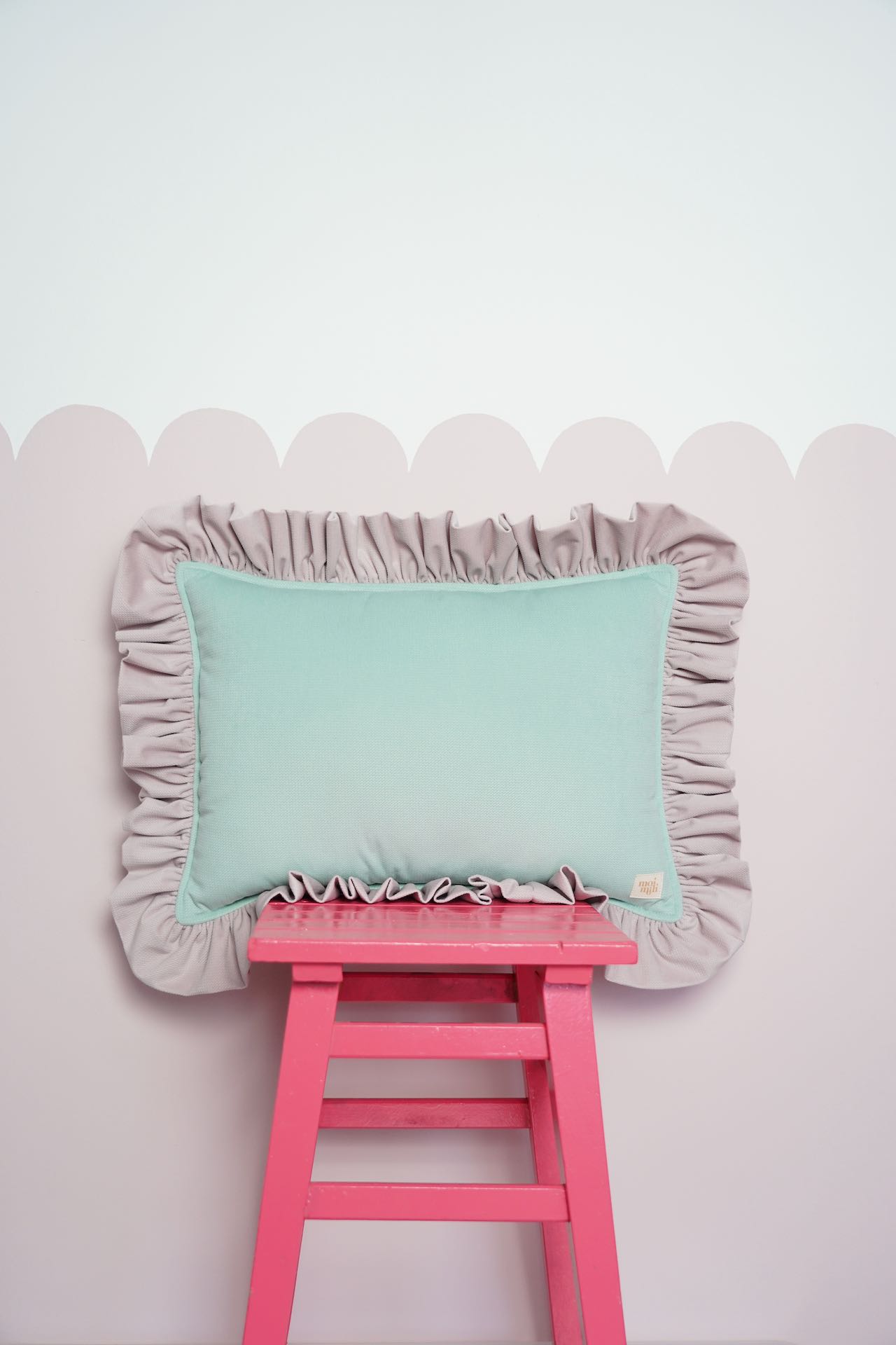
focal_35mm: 35
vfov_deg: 54.4
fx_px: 1307
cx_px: 448
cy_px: 672
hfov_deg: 37.9
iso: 1000
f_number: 4
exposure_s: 1/40
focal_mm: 35
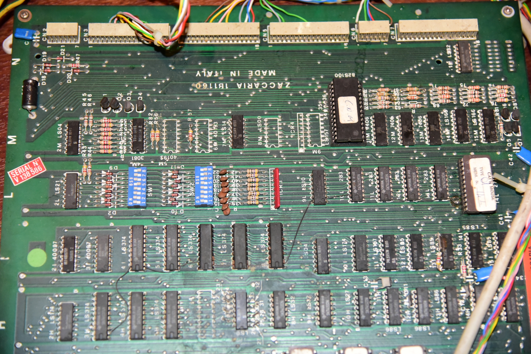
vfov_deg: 19.5
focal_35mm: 70
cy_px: 177
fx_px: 1033
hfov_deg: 28.8
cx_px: 266
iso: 4500
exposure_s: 1/200
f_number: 4
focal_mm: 70
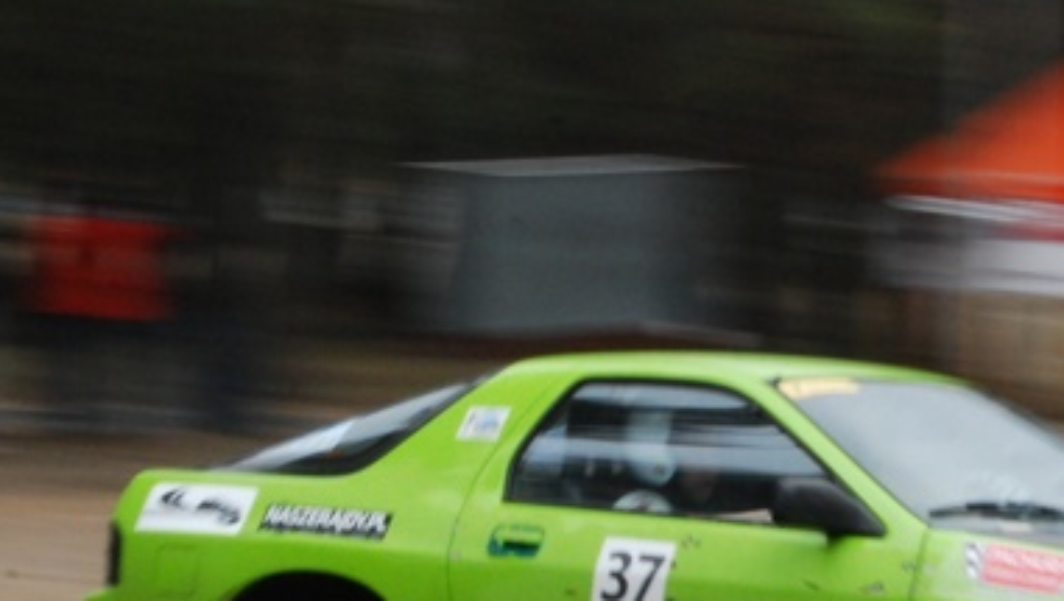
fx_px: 5562
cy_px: 489
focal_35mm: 197
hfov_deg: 10.9
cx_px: 873
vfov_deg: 6.2
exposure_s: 1/20
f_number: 25
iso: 800
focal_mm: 50
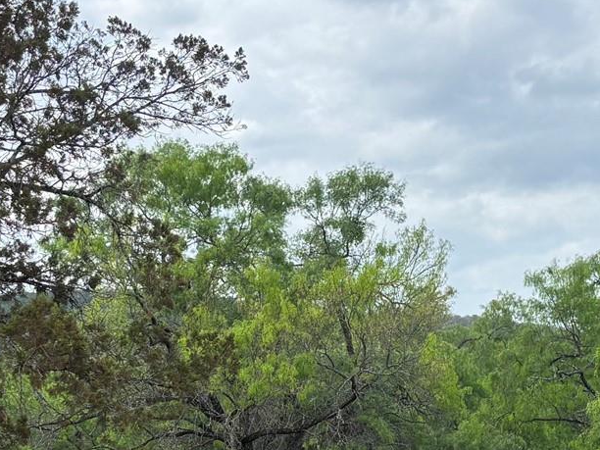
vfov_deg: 16.8
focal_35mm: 87
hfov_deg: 22.5
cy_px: 374
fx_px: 1508
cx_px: 304
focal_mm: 5.96
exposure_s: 1/2288
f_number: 1.6
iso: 50
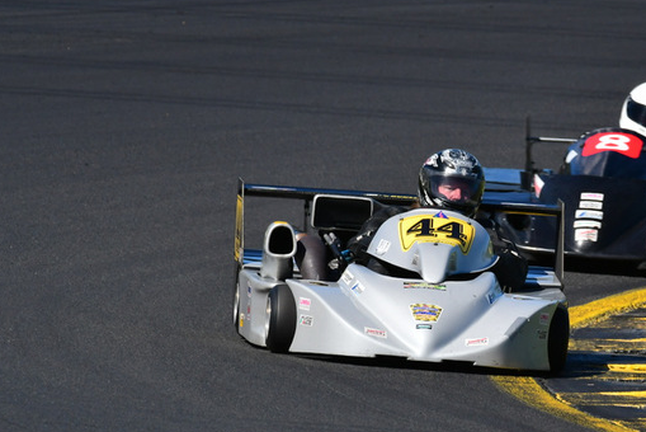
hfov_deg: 1.7
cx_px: 500
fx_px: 21168
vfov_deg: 1.2
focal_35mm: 1179
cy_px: 158
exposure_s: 1/640
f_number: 11
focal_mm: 500
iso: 400
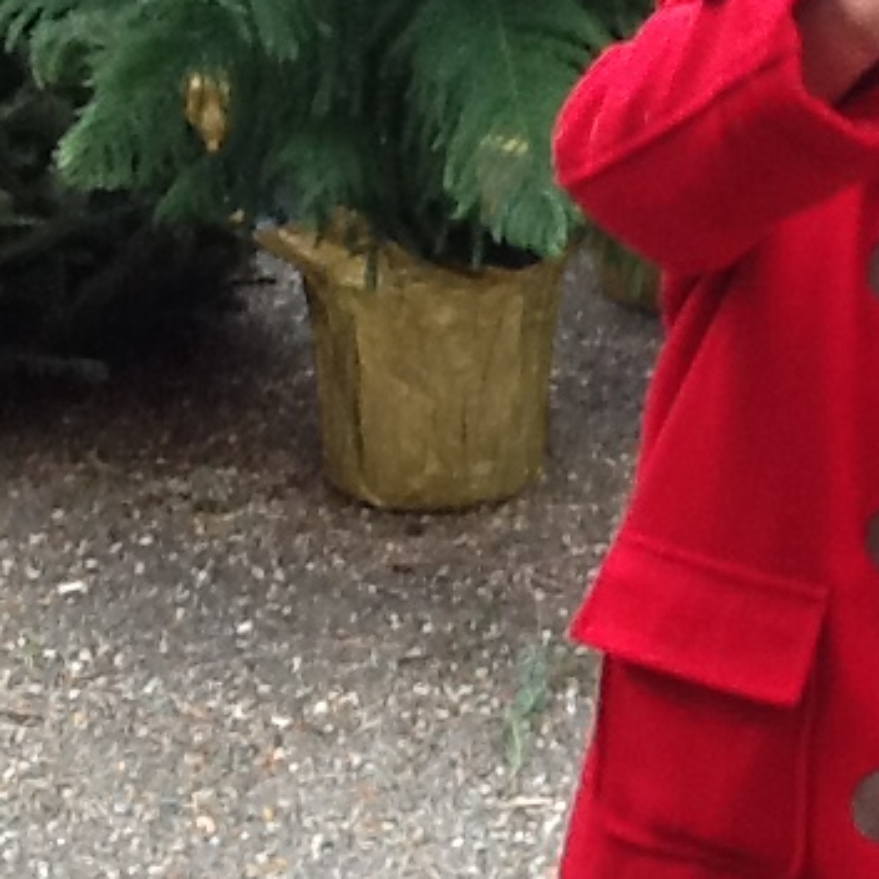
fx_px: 2212
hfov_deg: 20.4
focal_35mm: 77
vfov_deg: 22.1
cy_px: 144
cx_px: 1165
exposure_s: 1/30
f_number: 2.4
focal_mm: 2.03
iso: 100
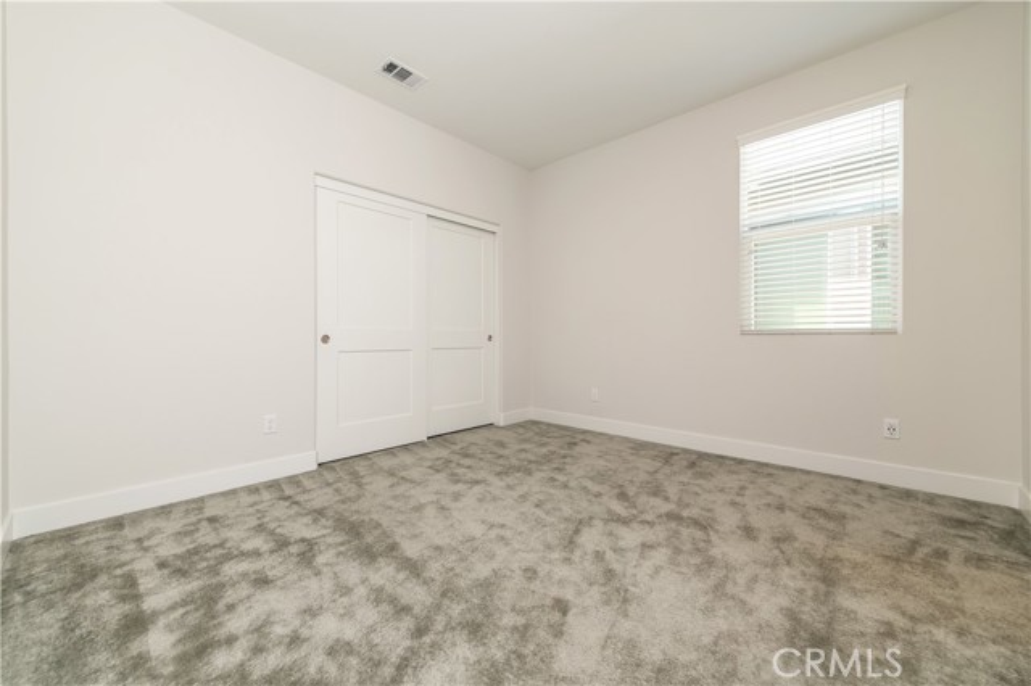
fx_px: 401
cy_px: 343
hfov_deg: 104.3
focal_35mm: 14
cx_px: 516
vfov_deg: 81.1
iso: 200
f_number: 4.5
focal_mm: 14
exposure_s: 1/60
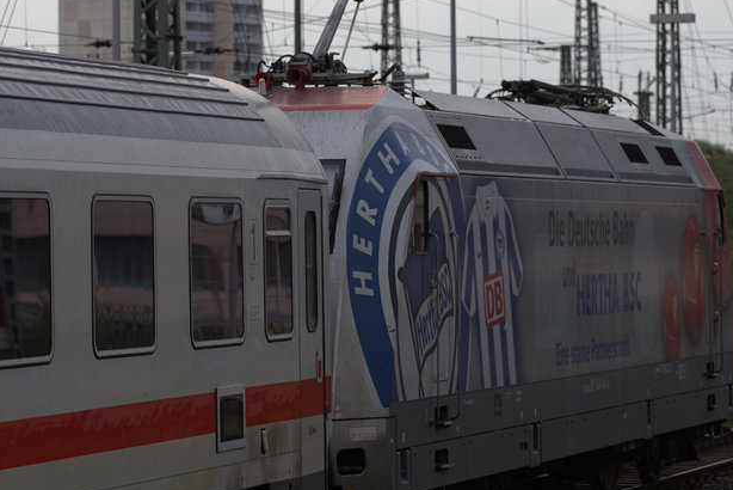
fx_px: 4461
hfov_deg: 9.4
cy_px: 180
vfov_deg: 6.3
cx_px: 427
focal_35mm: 219
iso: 200
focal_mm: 113
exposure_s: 1/320
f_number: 4.5
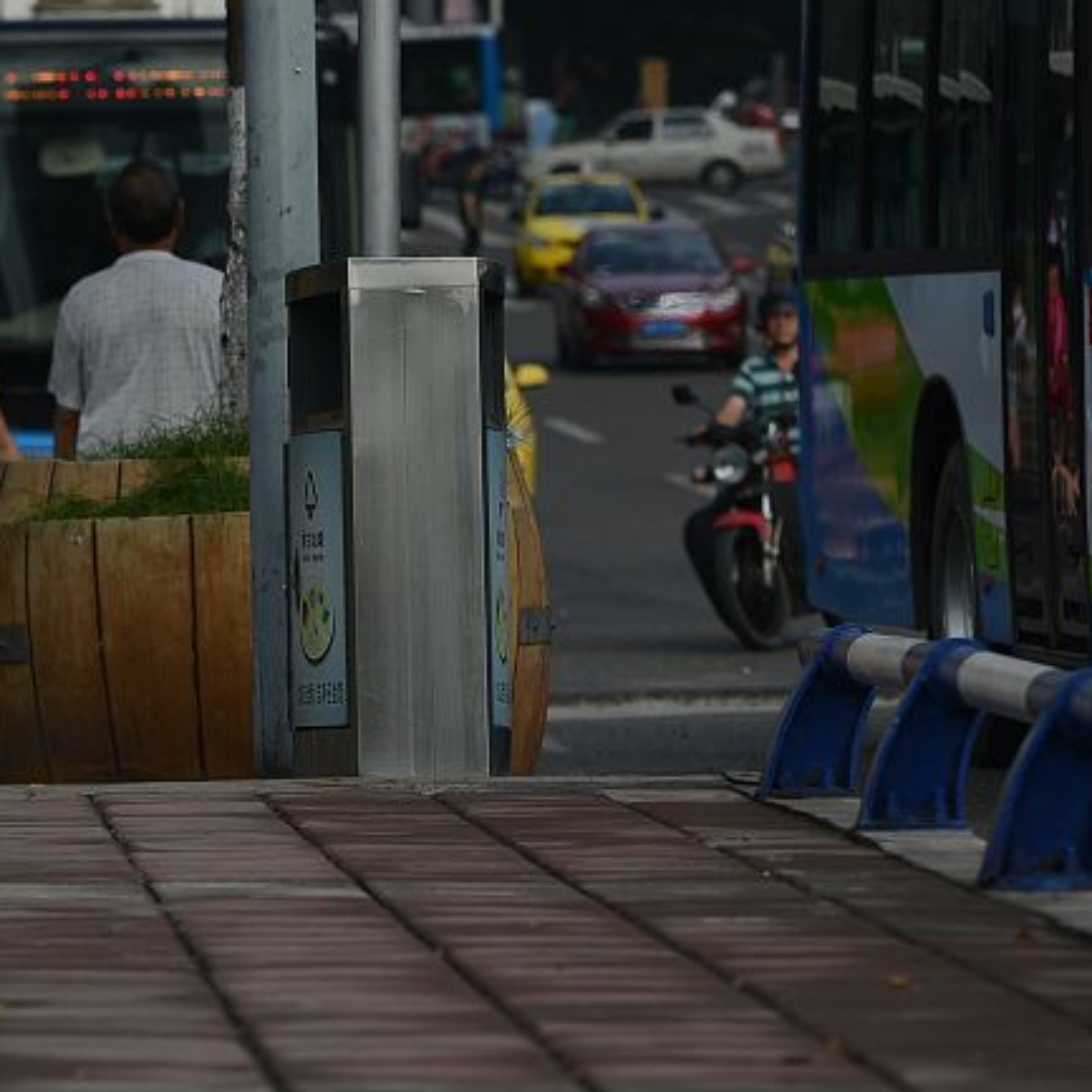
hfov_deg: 5.3
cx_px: -53
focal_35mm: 330
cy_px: 222
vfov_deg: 5.3
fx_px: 11778
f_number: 5.6
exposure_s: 1/800
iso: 100
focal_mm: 140
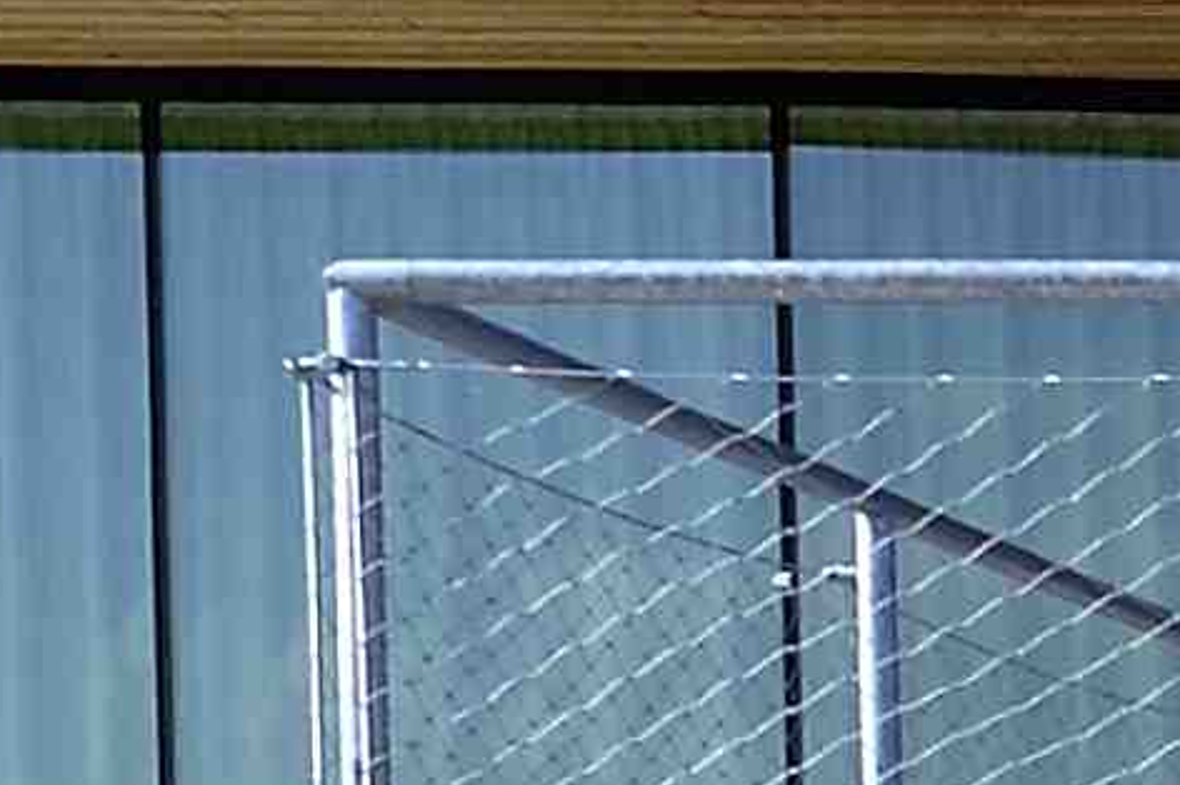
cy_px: 1638
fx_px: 6256
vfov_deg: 6.9
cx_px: 3362
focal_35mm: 191
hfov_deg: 9.0
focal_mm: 20
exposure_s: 1/500
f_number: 7.1
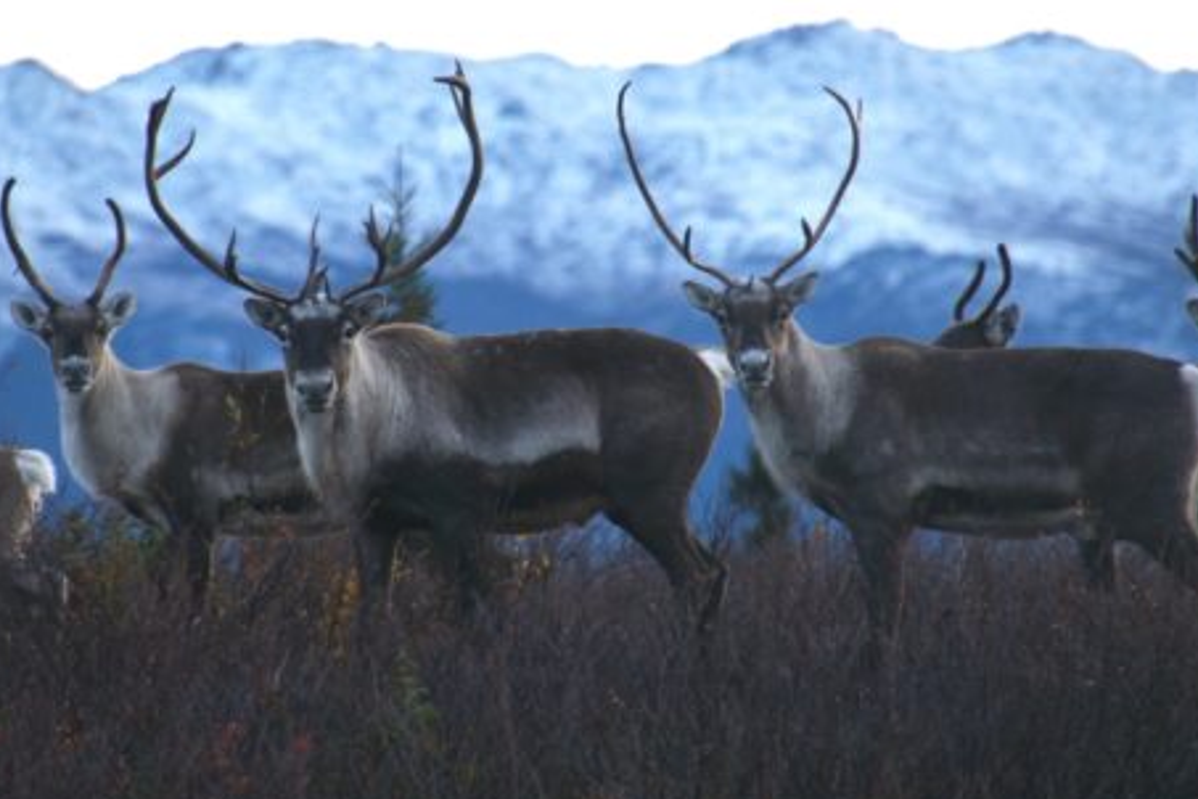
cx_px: 447
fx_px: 19333
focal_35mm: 581
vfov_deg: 2.4
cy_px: 351
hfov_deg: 3.5
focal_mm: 270
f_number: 6.3
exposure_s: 1/250
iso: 100
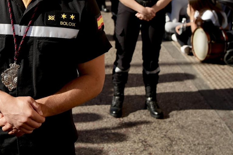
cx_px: 34
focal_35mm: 73
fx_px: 473
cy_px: -4
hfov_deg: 26.9
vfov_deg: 18.2
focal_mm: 35
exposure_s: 1/1000
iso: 125
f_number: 4.5
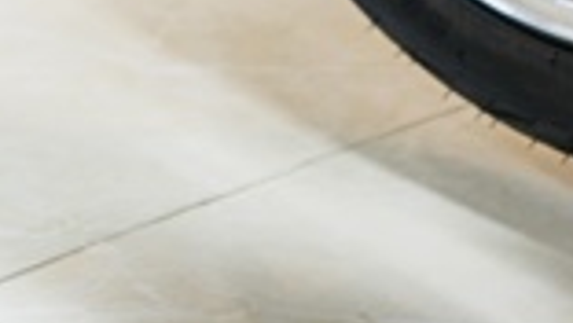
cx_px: 825
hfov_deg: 10.8
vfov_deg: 5.7
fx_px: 2934
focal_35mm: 193
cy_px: -771
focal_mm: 41
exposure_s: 1/40
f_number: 4.5
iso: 400
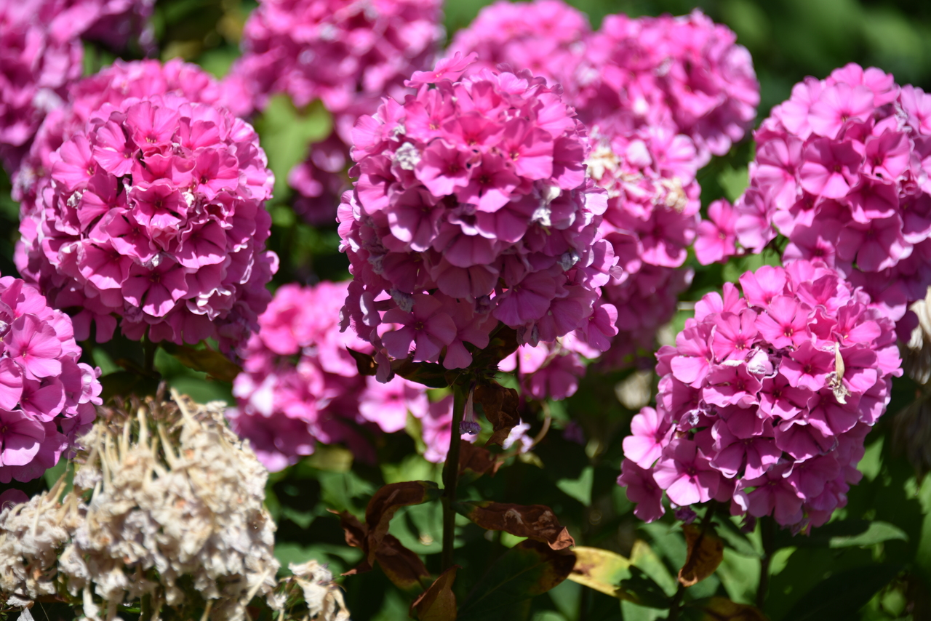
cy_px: 310
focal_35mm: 230
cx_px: 466
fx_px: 5949
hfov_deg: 8.9
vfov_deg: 6.0
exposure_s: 1/500
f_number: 5.6
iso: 100
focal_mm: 230
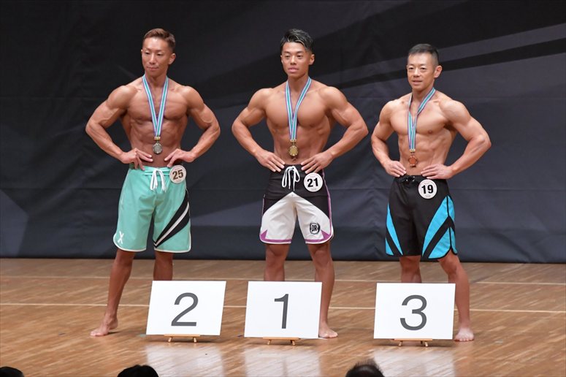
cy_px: 188
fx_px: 4479
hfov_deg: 7.2
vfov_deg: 4.8
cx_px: 283
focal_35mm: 285
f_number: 5.6
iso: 6400
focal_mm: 190
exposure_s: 1/400
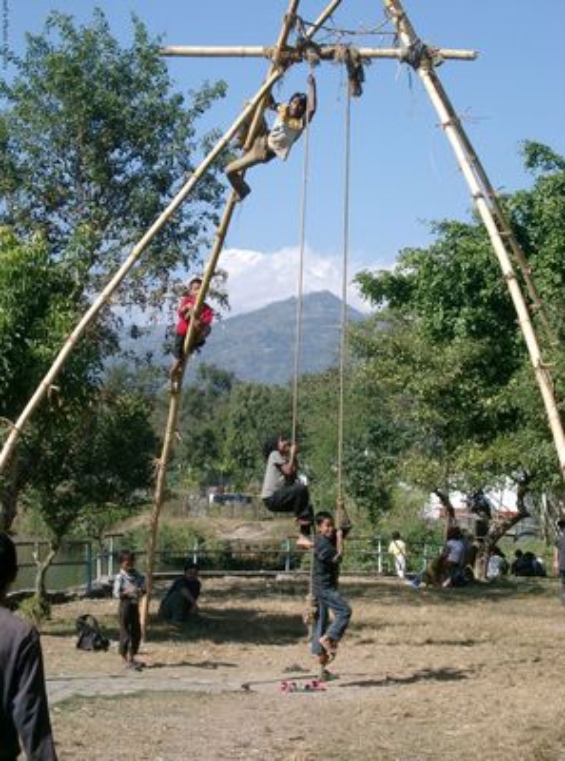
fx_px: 1621
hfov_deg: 19.8
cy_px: 380
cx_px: 282
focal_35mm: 74
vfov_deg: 26.4
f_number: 7.3
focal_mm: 15.2
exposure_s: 1/320
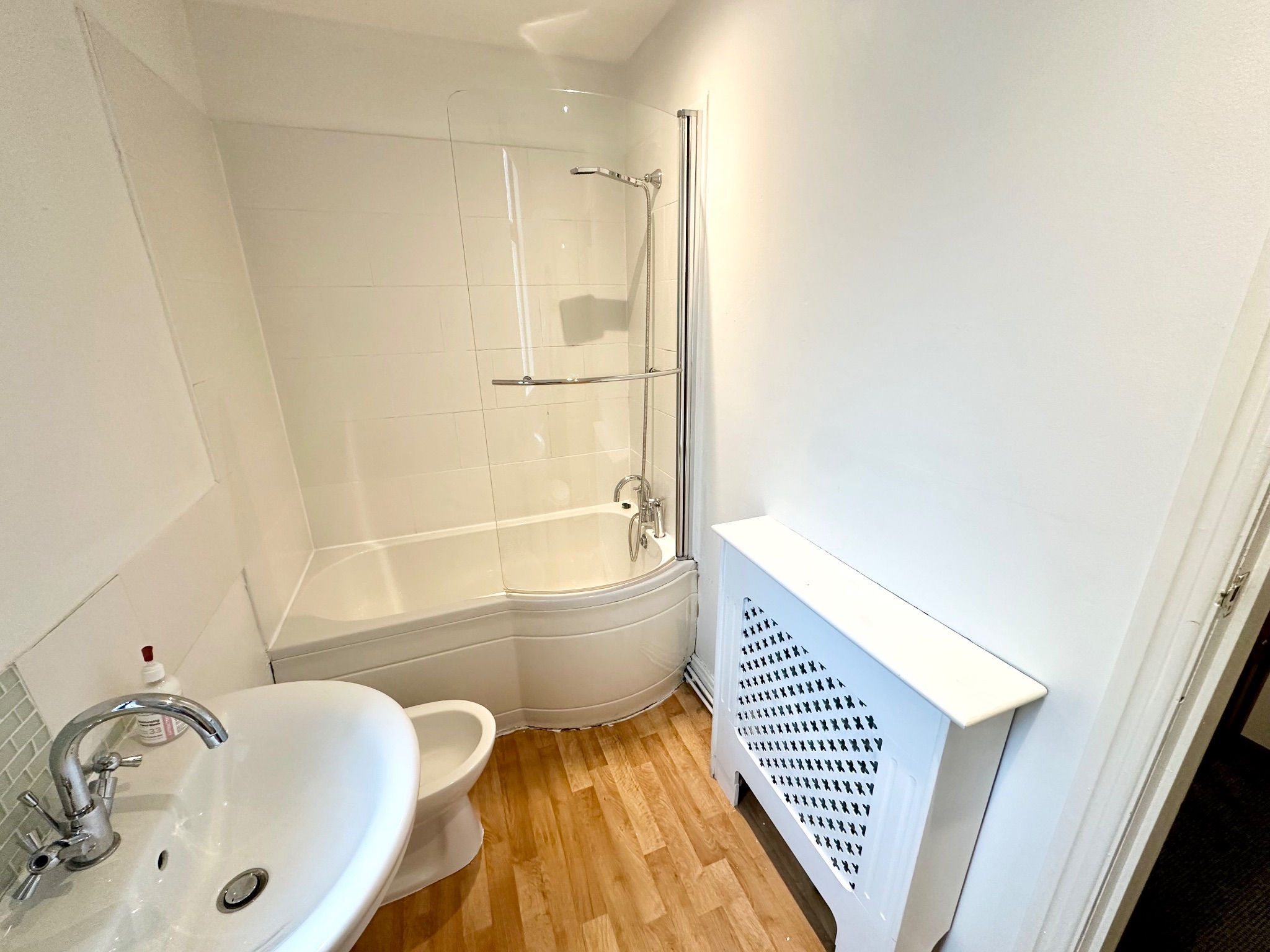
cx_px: 635
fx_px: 514
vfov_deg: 85.7
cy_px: 476
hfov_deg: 102.1
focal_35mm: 14
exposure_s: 1/100
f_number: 2.2
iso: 200
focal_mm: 2.22
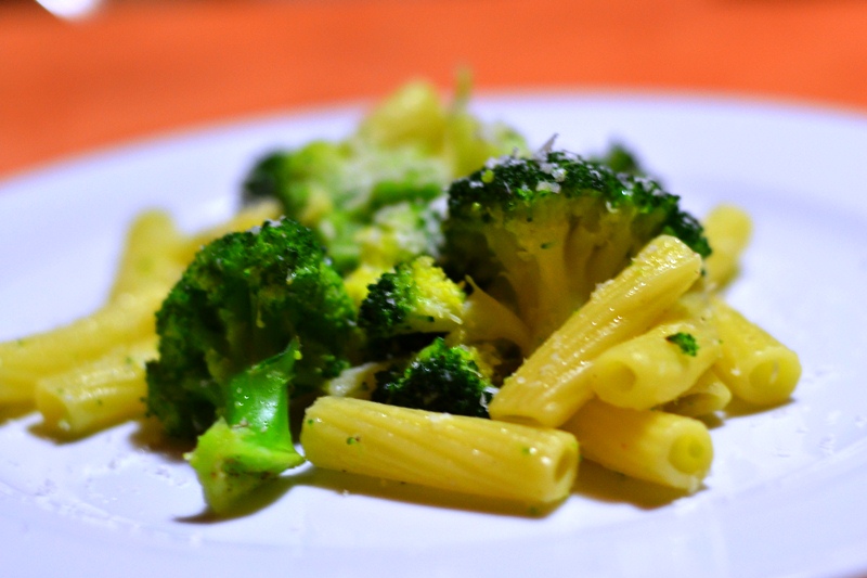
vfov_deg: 18.2
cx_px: 434
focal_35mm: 75
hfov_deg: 27.0
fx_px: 1806
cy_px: 289
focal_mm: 50
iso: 800
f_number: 2.5
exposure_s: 1/25
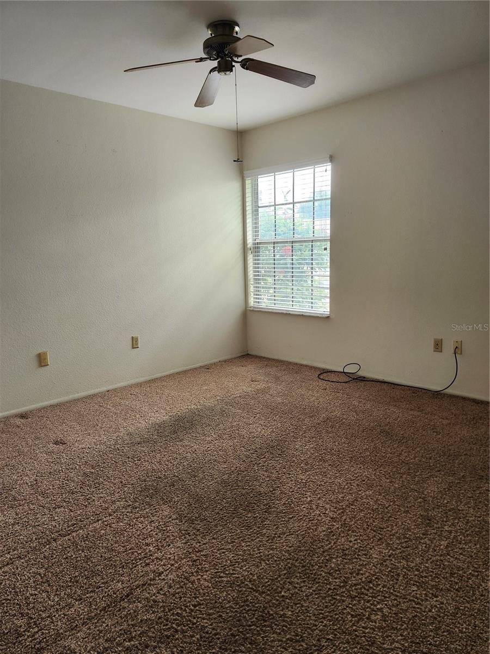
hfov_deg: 58.9
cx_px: 245
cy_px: 327
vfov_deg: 73.9
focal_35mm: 23
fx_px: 434
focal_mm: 5.54
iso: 200
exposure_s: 1/120
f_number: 1.8
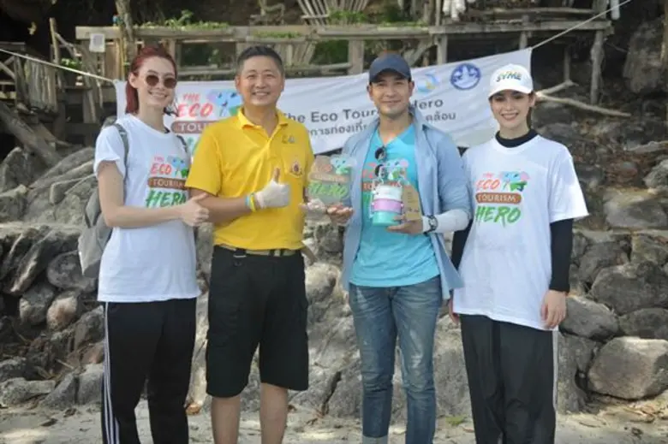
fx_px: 816
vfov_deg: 30.5
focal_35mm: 44
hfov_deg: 44.5
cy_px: 222
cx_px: 334
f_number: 2.8
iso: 100
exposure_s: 1/500
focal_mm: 44
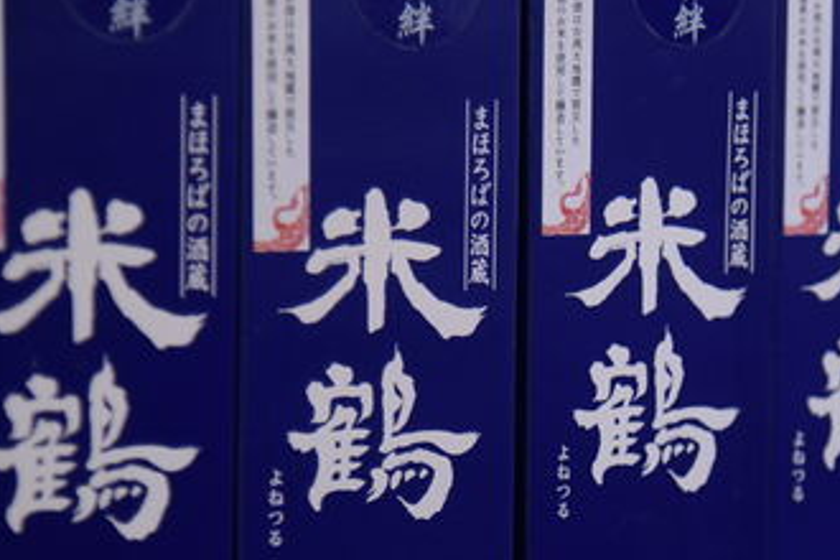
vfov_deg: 7.2
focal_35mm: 191
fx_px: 4456
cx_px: 636
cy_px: 321
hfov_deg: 10.7
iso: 2500
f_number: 4
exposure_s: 1/200
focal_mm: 105
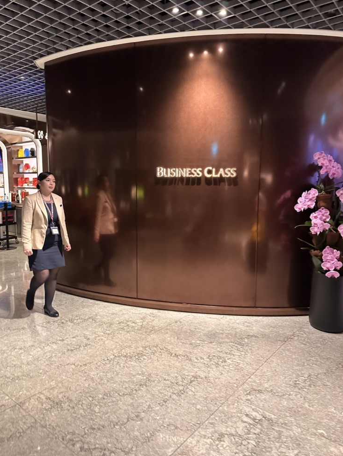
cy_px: 222
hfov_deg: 54.9
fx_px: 330
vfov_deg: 69.4
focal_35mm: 25
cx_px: 169
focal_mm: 6.86
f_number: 1.78
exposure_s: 1/57
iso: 500
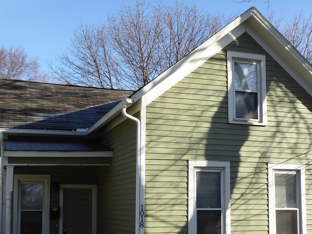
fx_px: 487
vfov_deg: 26.8
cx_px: 173
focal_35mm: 54
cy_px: 168
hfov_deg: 35.5
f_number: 3.7
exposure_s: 1/400
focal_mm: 6.3
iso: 80
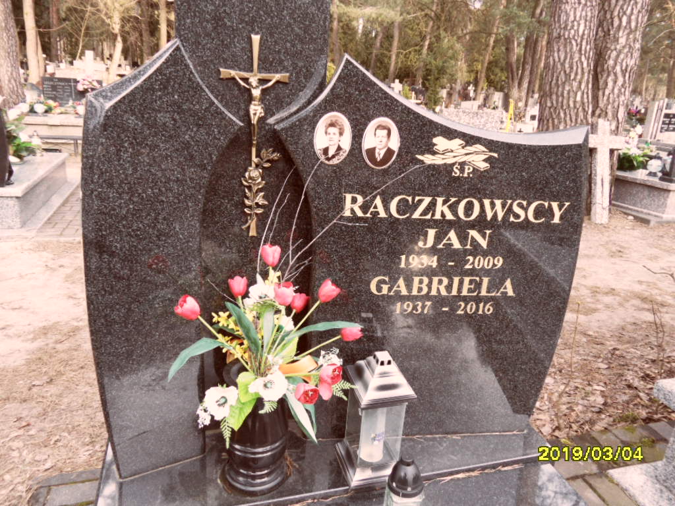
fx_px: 468
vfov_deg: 56.8
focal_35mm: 24
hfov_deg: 71.6
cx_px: 338
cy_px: 253
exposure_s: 1/60
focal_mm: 3.9
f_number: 3.2
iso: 100
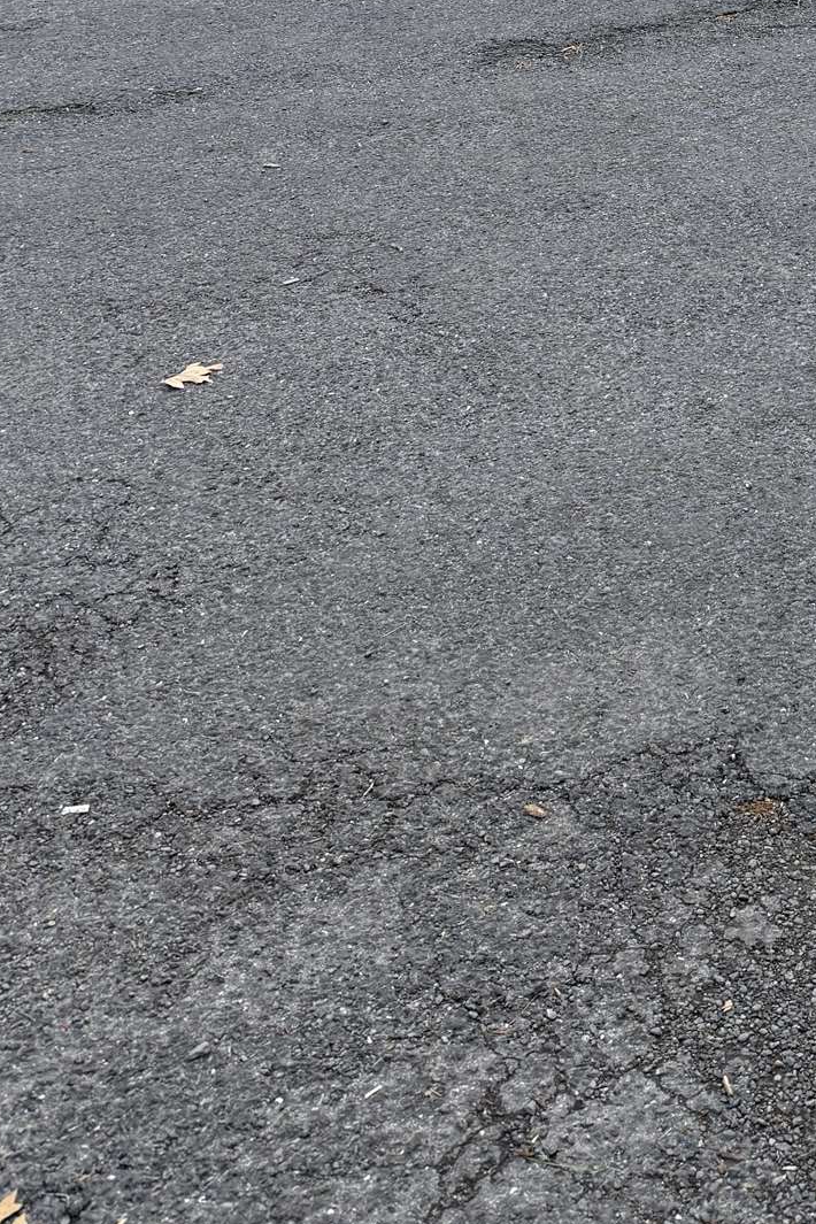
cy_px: 43
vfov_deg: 34.1
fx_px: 1836
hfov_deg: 24.3
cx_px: 754
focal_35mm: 54
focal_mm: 6.76
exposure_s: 1/757
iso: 100
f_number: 1.78
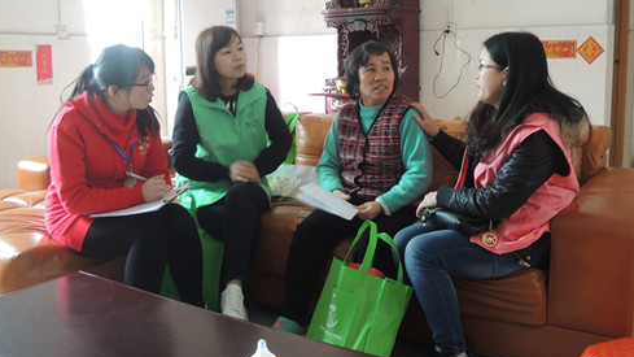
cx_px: 315
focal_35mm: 39
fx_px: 656
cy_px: 150
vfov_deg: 30.4
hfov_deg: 51.6
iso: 400
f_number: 3.2
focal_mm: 6.3
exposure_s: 1/15
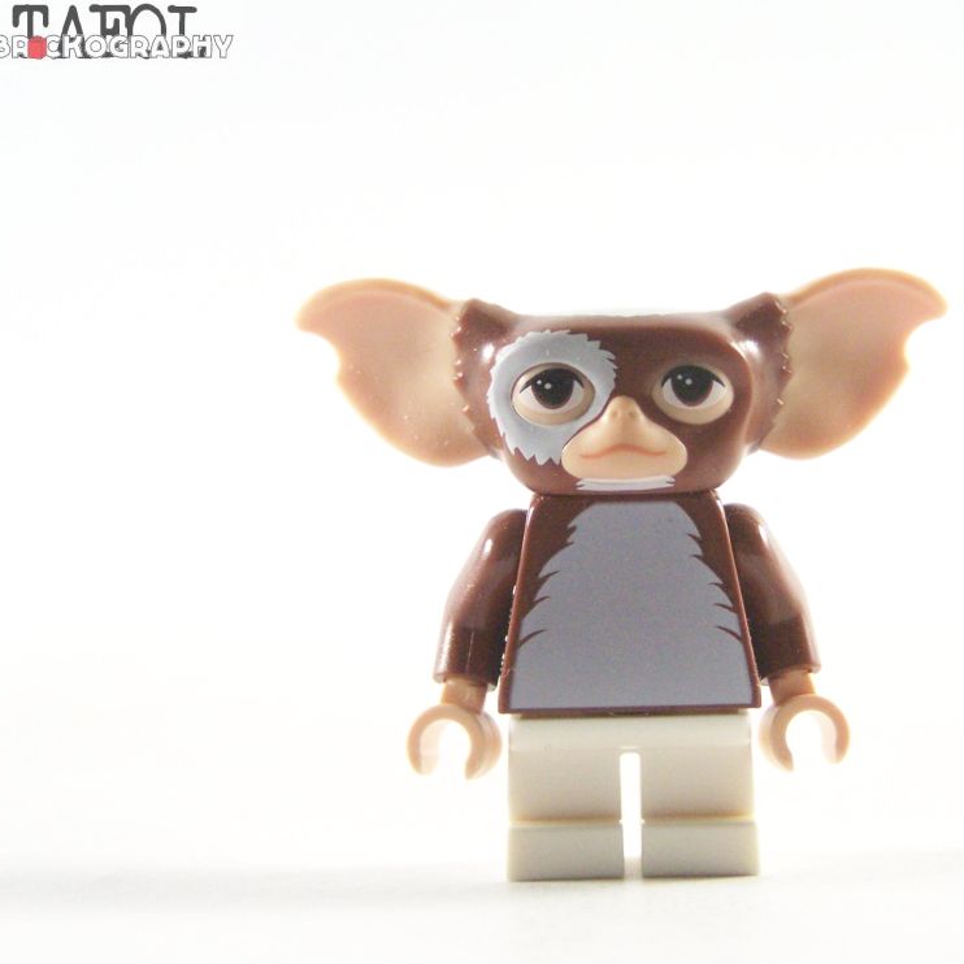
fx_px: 3151
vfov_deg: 17.4
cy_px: 477
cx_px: 634
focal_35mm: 100
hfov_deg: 17.4
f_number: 3.2
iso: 400
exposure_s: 1/60
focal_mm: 13.7
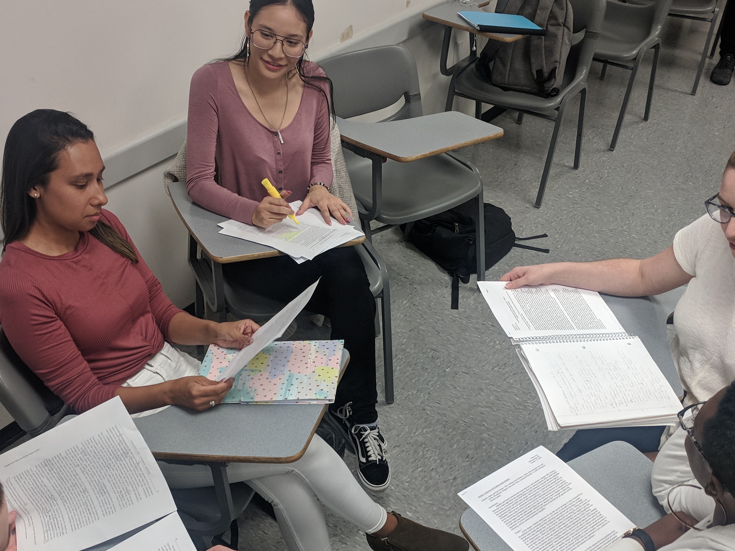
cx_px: 362
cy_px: 404
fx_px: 913
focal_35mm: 43
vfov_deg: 33.0
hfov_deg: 43.8
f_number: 2
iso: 267
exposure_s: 1/120
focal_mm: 4.67
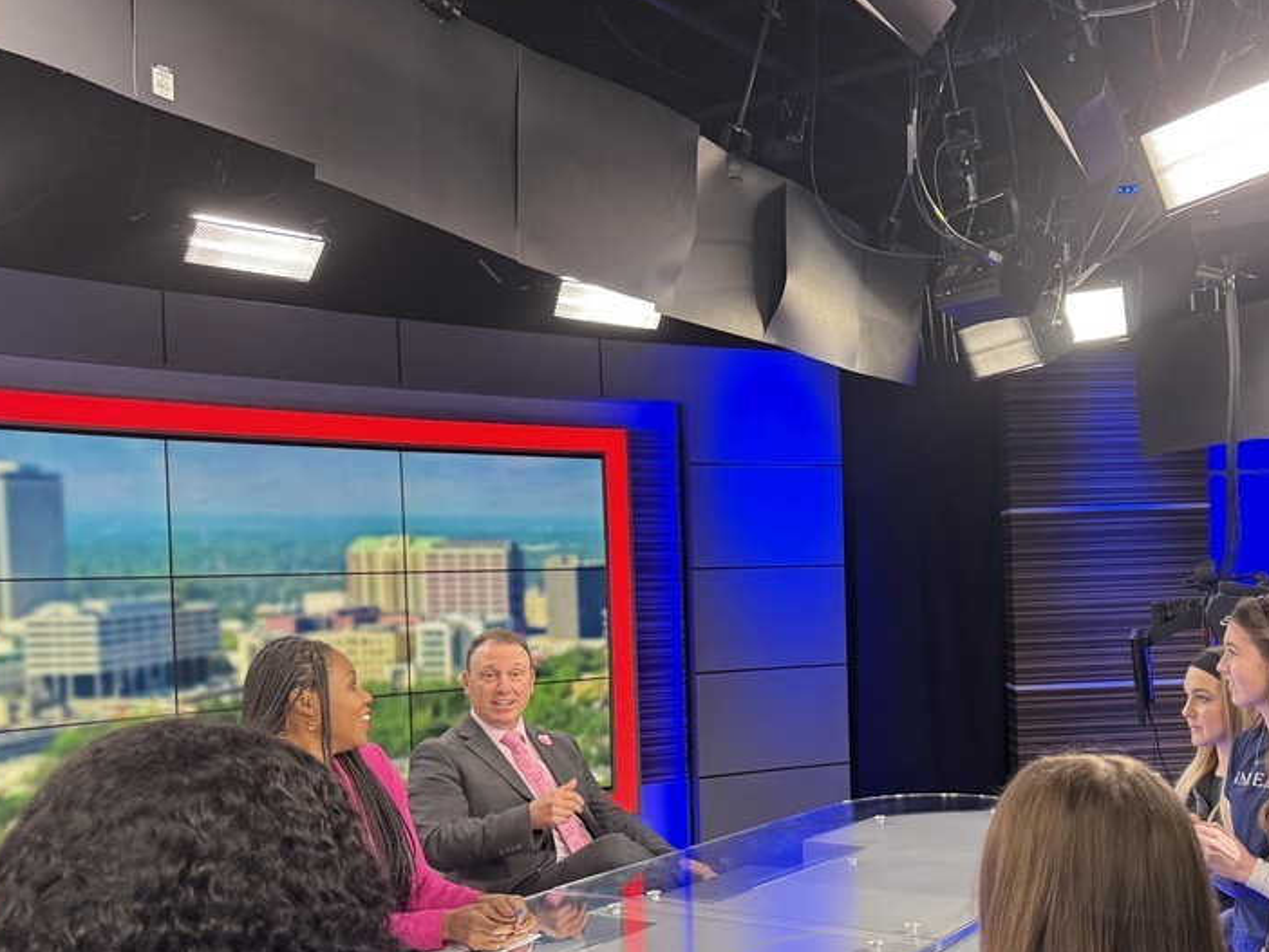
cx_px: 873
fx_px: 1284
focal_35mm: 35
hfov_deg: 51.4
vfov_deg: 40.4
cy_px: 598
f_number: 1.78
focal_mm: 6.76
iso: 250
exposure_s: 1/60
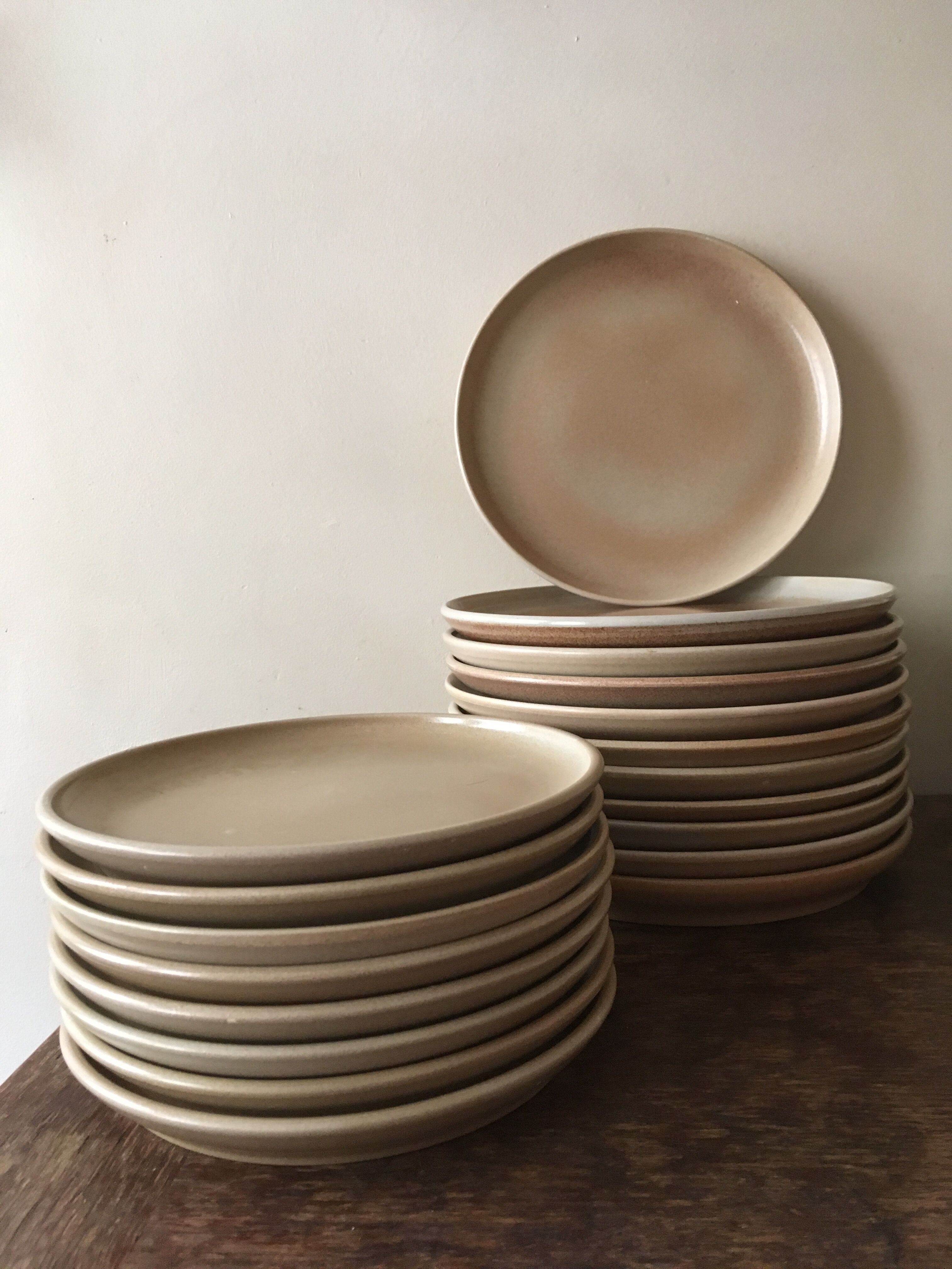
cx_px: 476
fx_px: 1063
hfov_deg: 48.2
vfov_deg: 61.7
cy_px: 634
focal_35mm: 29
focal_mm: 4.15
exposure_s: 1/33
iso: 200
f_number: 2.2
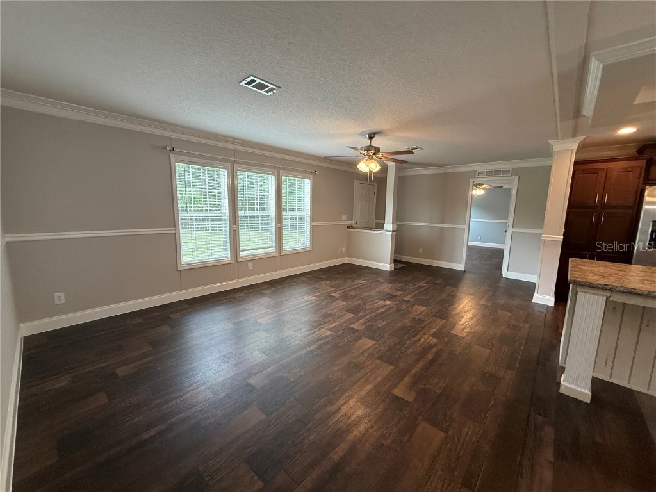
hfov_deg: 102.1
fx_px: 265
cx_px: 328
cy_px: 246
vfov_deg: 85.7
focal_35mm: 14
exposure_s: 1/120
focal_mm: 2.22
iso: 320
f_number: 2.2
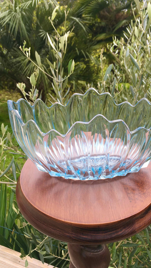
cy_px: 135
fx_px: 228
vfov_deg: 61.0
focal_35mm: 32
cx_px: 93
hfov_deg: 36.5
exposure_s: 1/243
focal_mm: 4.15
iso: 25
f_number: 2.2
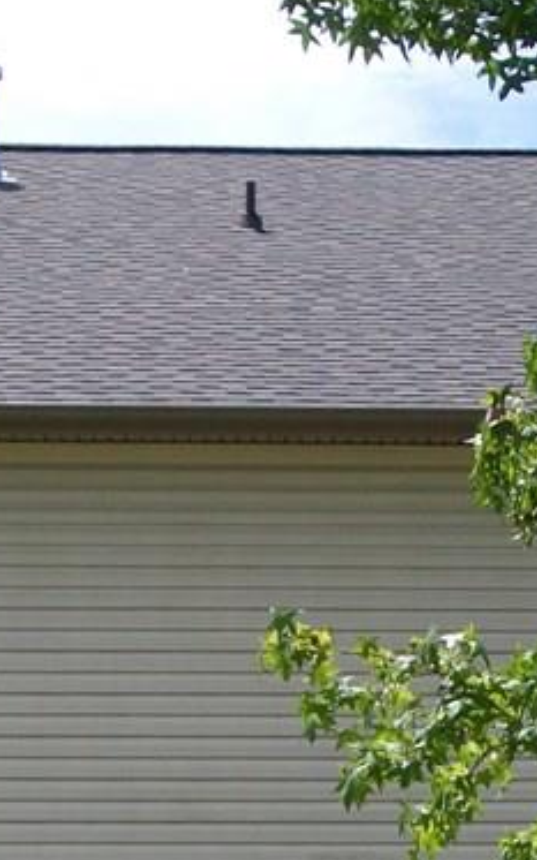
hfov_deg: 8.0
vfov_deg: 12.7
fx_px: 3818
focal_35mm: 163
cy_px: 839
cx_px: 339
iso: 64
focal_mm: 9.4
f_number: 3.3
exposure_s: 1/800
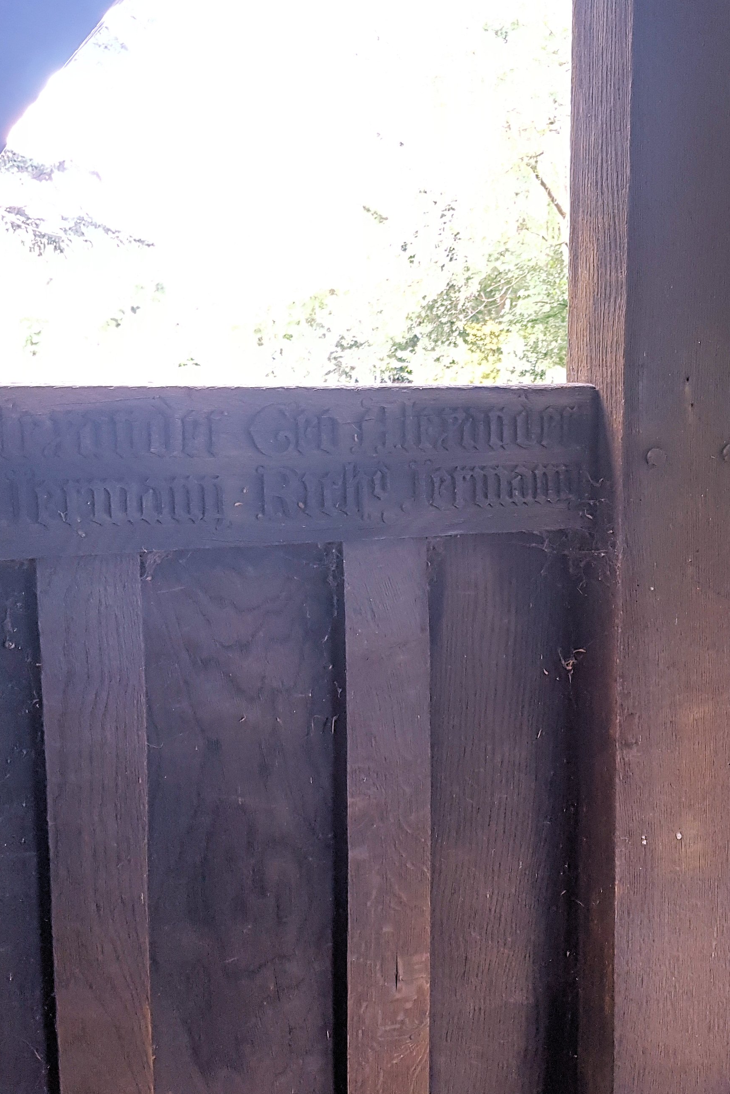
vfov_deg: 46.4
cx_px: 508
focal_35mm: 42
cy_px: 535
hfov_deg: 31.5
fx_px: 1277
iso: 200
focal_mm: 4.2
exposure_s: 1/50
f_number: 1.7
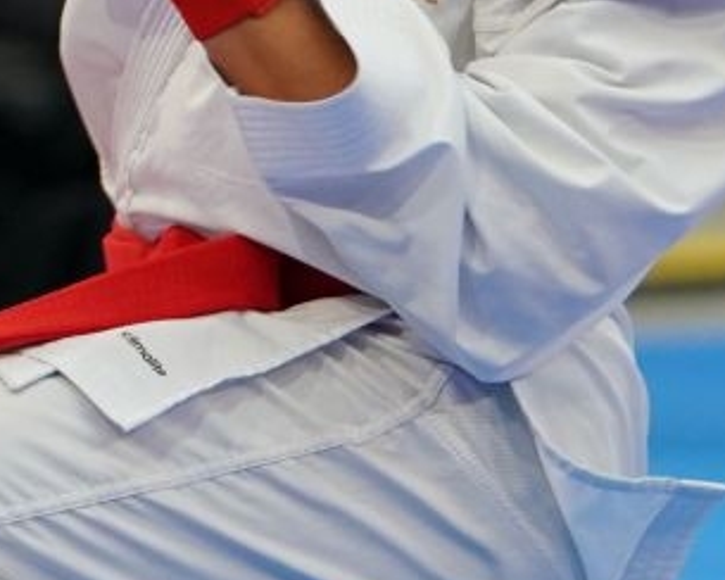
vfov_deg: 1.9
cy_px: -706
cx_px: -409
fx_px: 17337
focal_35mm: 808
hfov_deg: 2.4
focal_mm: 146
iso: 2000
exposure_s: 1/1000
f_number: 2.8
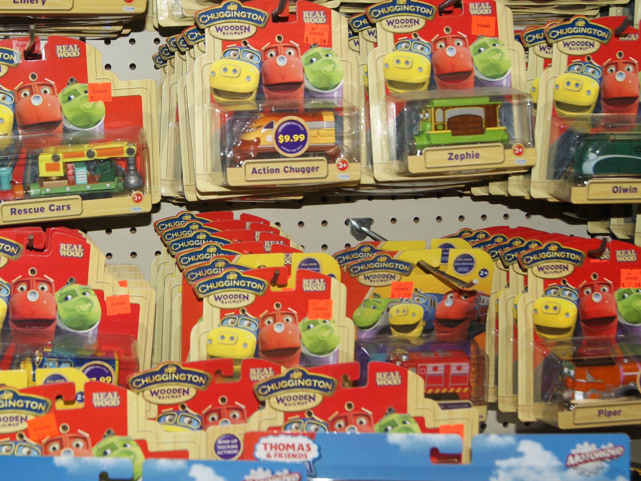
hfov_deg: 28.5
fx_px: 1241
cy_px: 144
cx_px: 160
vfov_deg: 21.8
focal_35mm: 67
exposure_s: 1/60
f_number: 5.6
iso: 400
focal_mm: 28
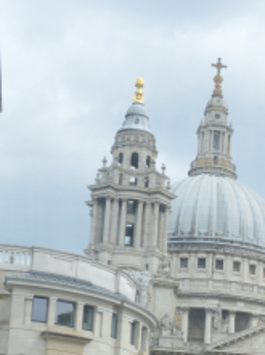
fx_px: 1177
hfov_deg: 12.2
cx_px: 402
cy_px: 360
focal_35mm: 115
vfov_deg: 16.8
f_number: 7.1
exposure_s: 1/200
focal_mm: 22
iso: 100
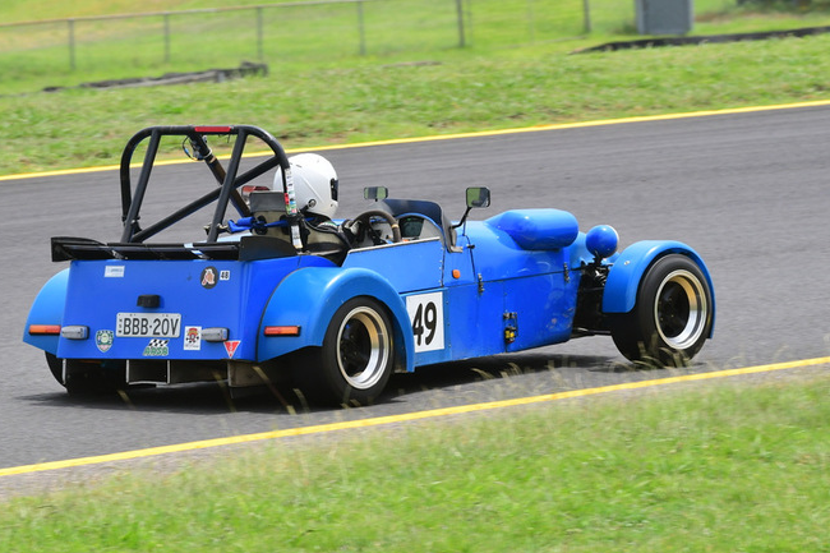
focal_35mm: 462
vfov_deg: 3.0
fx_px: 10648
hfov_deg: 4.5
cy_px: 218
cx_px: 370
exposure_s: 1/640
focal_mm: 250
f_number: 10
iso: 500
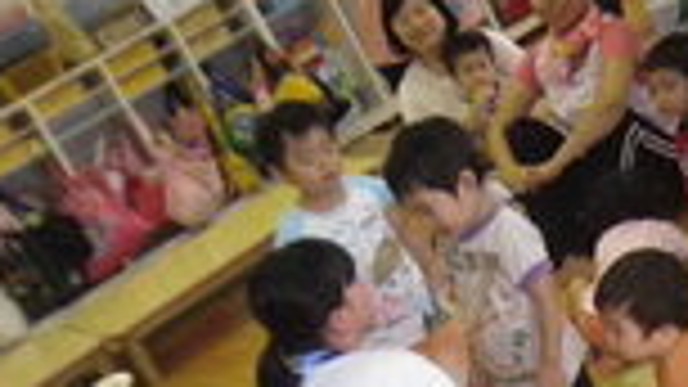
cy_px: 225
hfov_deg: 23.9
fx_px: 1587
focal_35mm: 87
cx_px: 598
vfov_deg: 13.9
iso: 800
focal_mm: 6.36
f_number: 3.9
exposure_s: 1/50
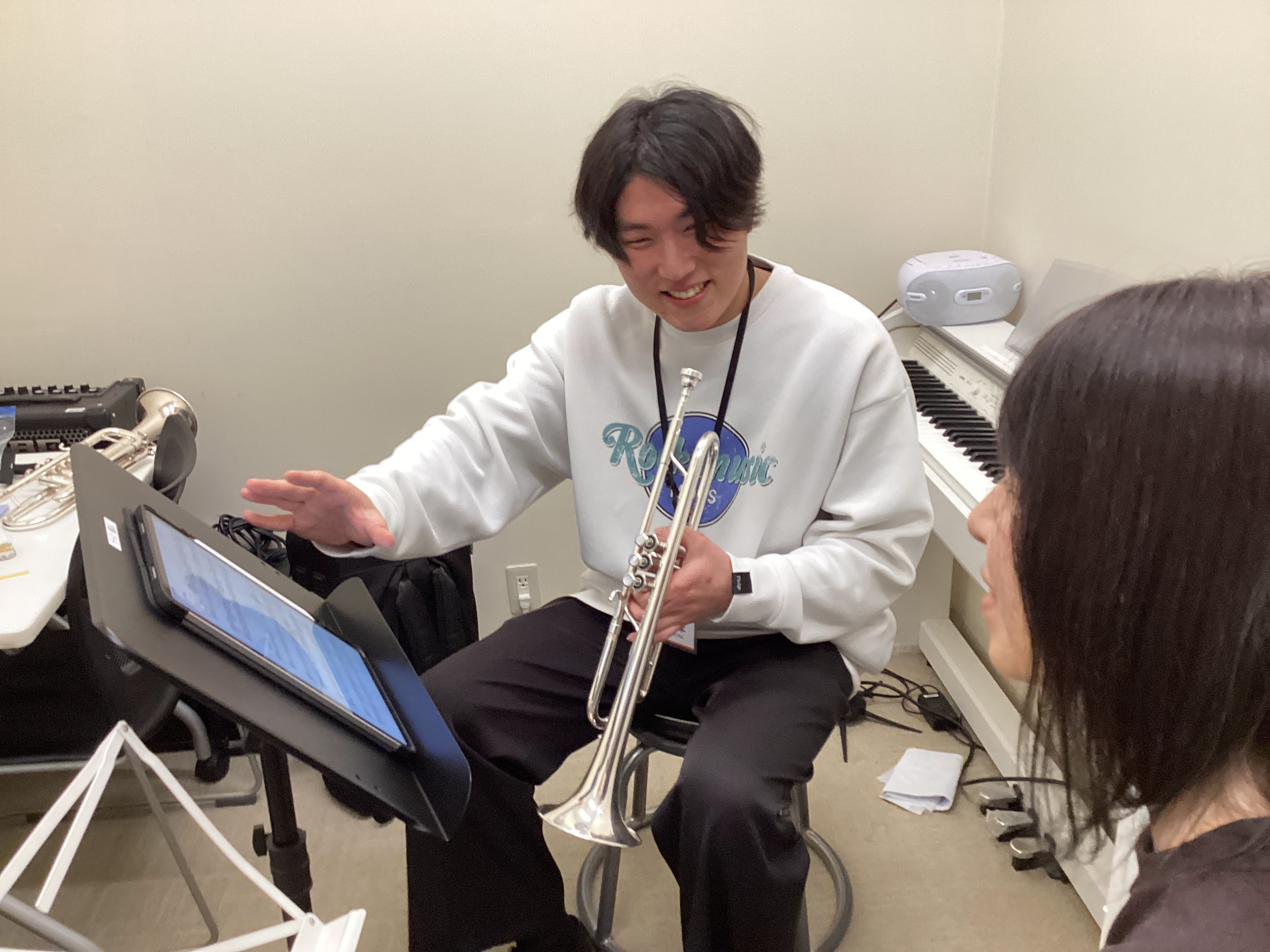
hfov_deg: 58.4
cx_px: 635
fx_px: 1137
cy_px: 476
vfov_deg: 45.4
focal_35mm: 31
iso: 125
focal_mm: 3.3
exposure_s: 1/60
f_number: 2.4
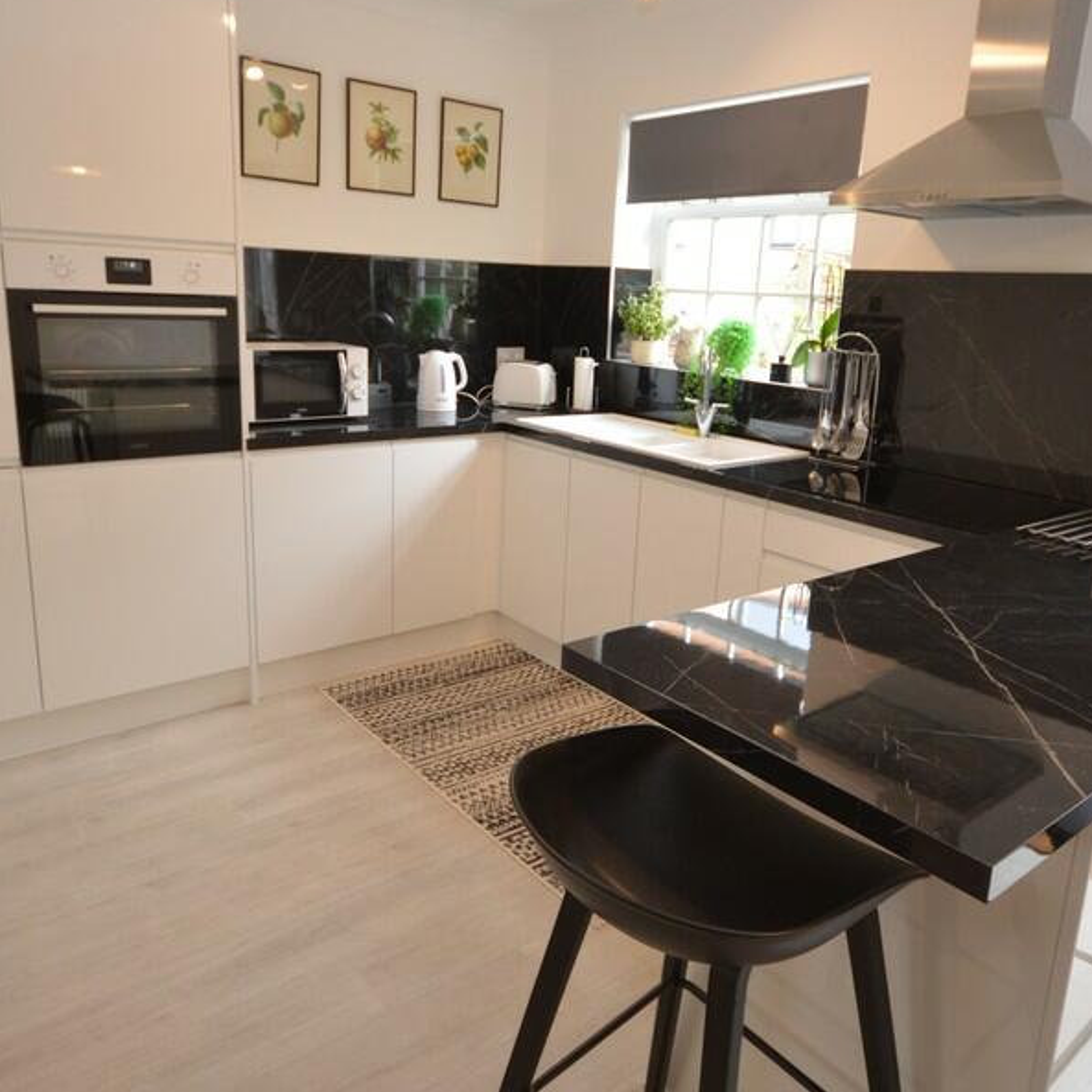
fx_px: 785
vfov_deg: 69.4
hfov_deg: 69.6
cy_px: 482
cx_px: 573
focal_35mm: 22
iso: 400
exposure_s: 1/60
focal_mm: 10
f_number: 4
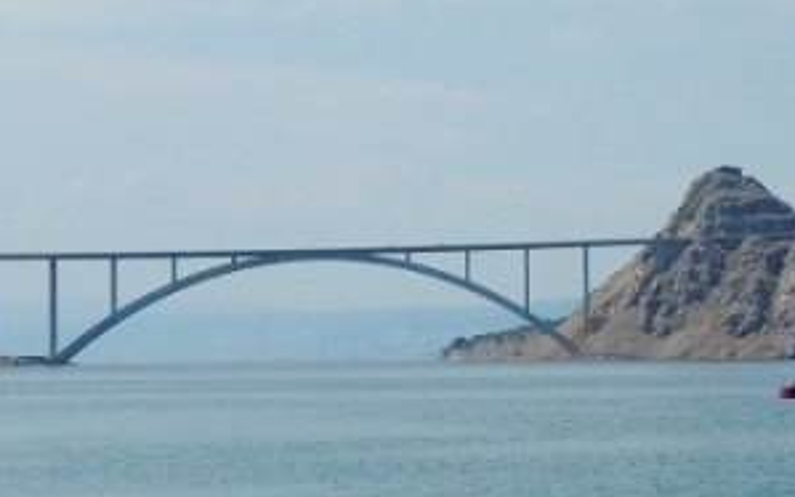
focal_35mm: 138
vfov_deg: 9.5
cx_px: 955
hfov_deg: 14.6
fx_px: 2991
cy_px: 335
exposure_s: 1/640
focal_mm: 6.8
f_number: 6.9
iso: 125
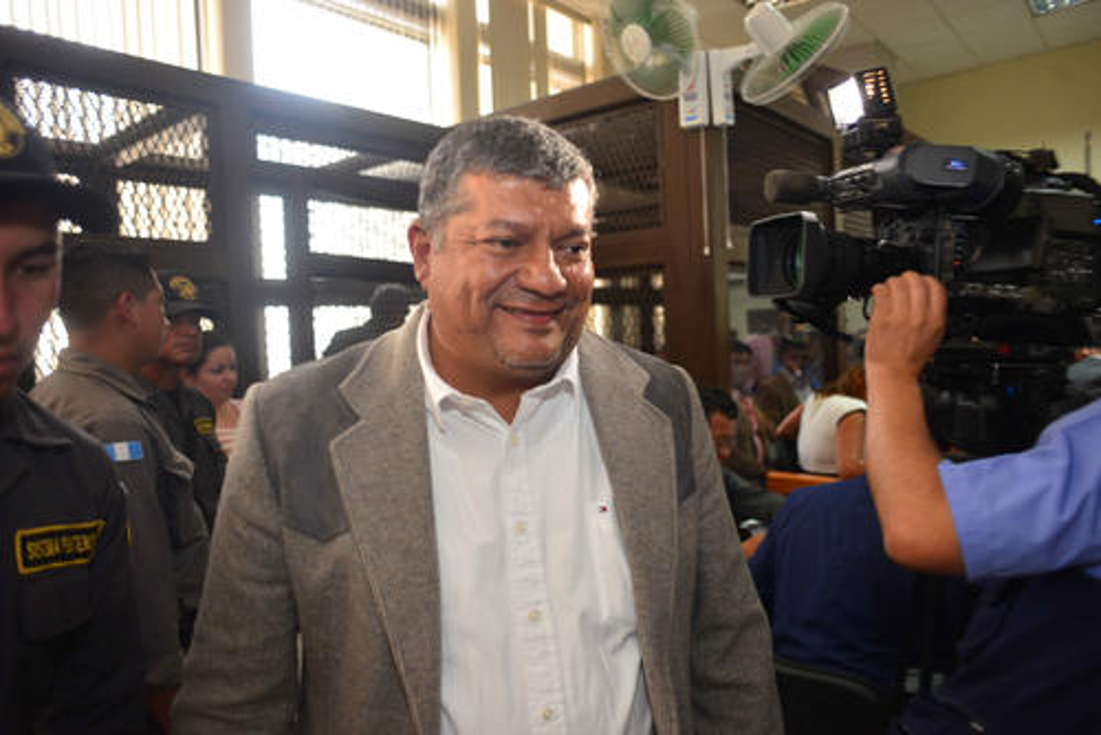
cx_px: 550
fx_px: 734
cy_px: 368
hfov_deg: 73.7
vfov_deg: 53.2
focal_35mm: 24
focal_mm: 24
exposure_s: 1/125
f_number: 2.8
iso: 1100
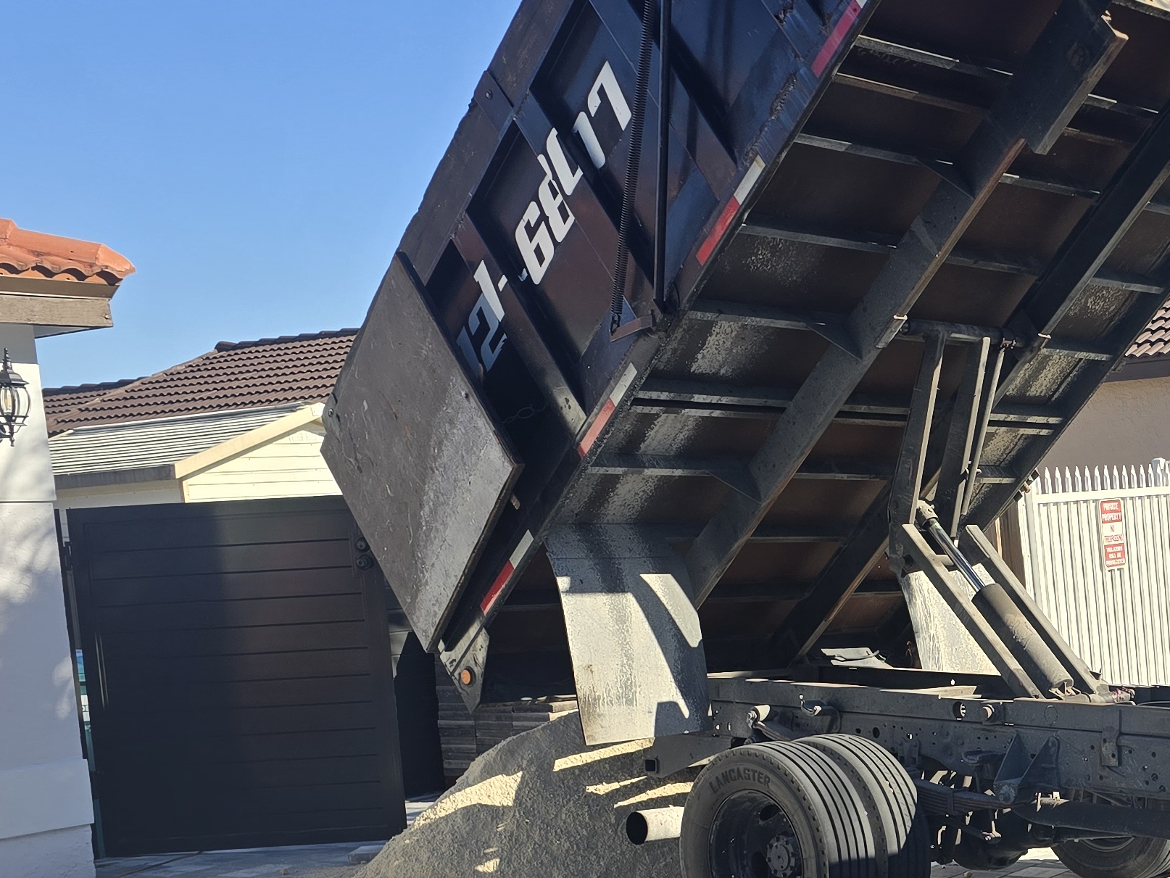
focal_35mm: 57
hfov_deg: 31.3
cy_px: 695
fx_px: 1927
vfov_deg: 25.3
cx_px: 1170
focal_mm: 6.3
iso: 12
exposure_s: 1/617
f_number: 1.7
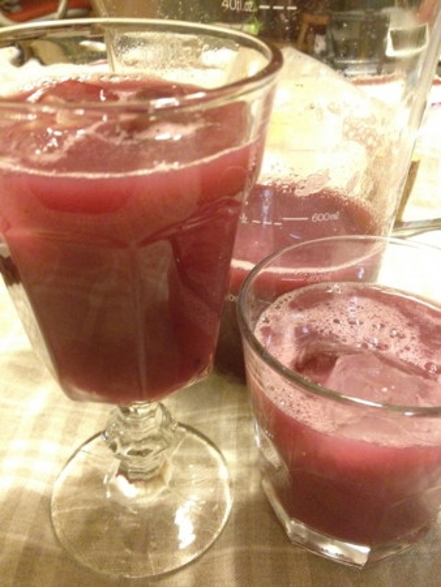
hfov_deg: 40.7
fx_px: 594
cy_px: 294
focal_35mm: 35
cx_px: 220
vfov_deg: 52.6
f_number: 2.4
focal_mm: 4.28
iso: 800
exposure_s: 1/15
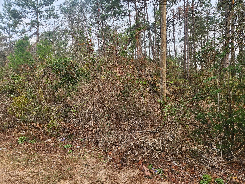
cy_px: 92
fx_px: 163
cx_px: 122
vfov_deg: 58.9
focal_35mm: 23
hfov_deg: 73.9
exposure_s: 1/193
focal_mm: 5.4
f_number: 1.8
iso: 20
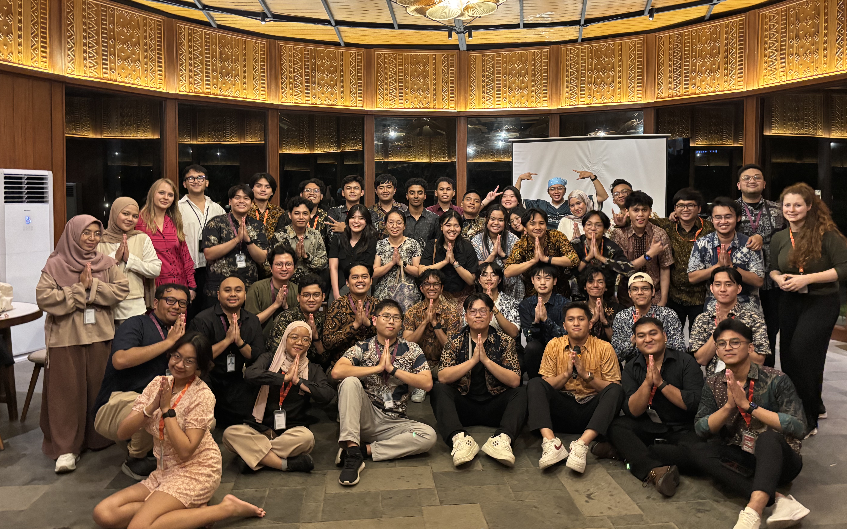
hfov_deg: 66.5
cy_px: 213
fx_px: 646
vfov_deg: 44.3
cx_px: 428
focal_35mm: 28
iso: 640
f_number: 1.6
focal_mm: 5.96
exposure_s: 1/25
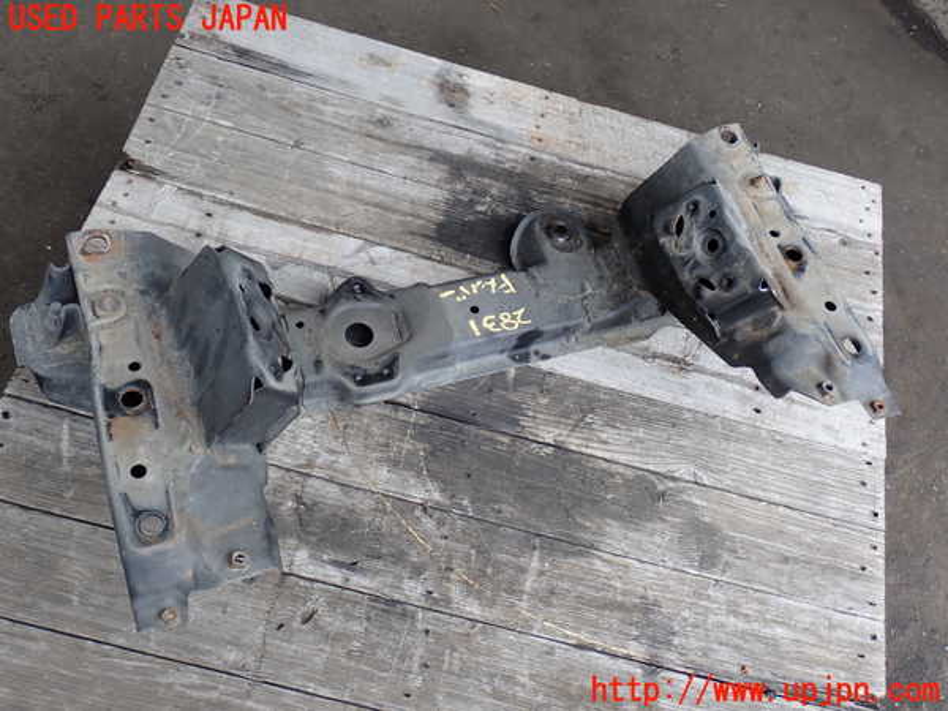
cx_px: 474
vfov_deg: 37.7
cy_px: 356
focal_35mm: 38
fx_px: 1041
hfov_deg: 49.0
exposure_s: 1/125
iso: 100
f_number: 3.5
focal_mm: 6.83
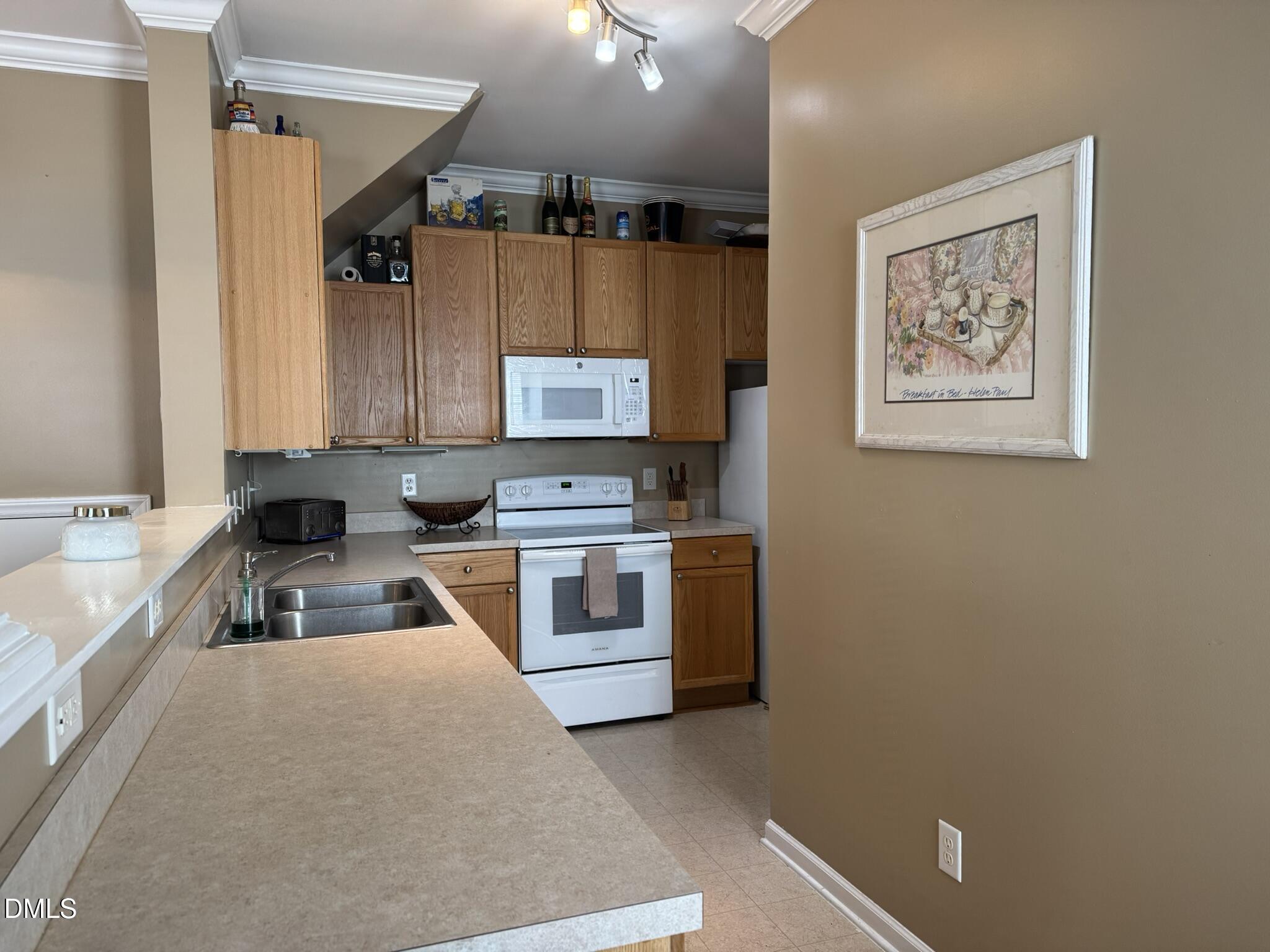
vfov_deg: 56.8
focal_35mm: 24
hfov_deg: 71.6
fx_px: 881
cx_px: 635
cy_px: 476
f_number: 1.78
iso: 200
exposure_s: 1/120
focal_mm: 6.76
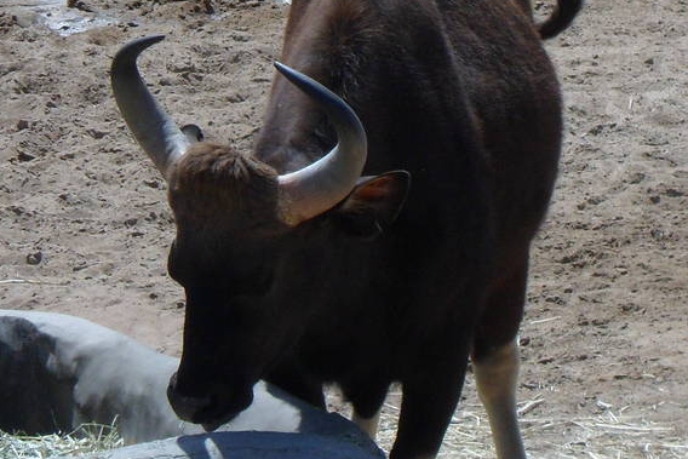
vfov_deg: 1.7
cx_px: 428
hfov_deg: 2.6
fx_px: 15120
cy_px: 64
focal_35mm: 791
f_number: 5.9
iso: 80
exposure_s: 1/500
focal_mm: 46.8
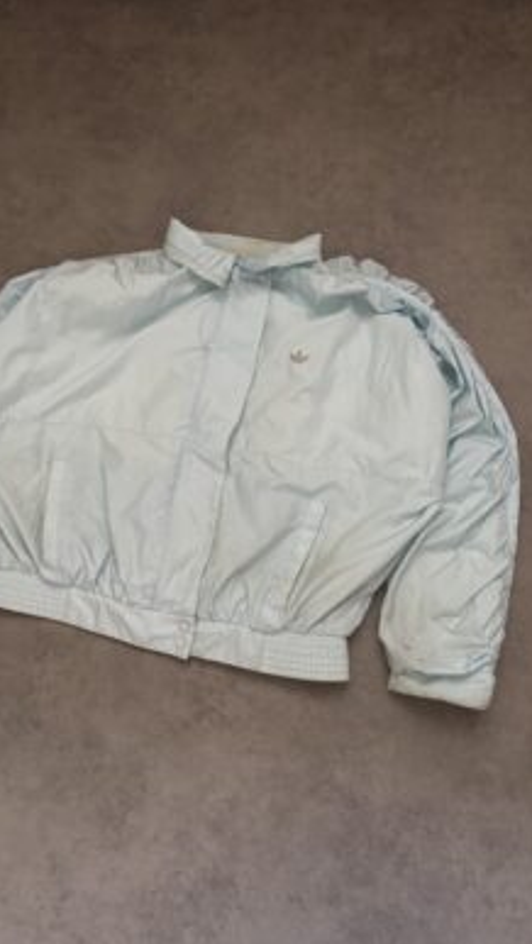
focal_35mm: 27
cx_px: 188
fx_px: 676
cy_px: 481
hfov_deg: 42.5
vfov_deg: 69.8
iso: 800
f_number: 1.78
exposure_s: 1/40
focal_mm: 6.76
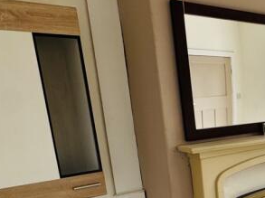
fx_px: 375
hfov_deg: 30.8
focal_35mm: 49
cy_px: 171
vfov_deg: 28.7
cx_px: 341
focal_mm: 2.22
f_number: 2.2
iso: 40
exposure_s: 1/227
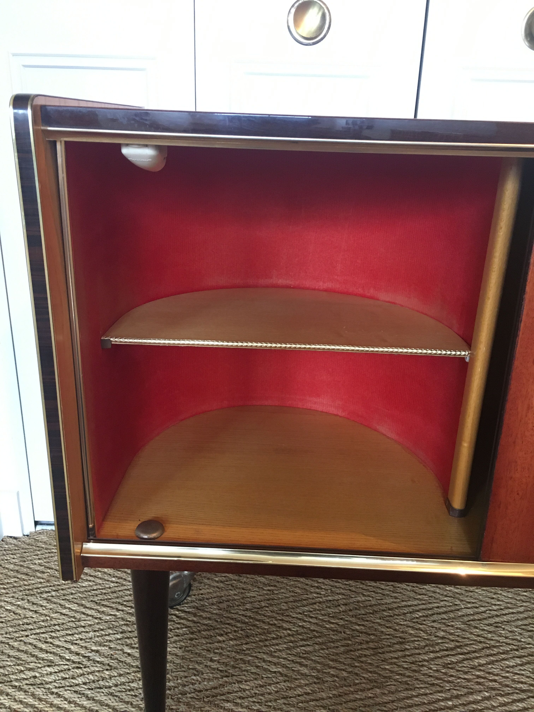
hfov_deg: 48.2
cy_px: 356
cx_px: 267
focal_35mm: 29
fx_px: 596
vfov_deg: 61.7
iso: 200
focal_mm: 4.15
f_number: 2.2
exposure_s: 1/25
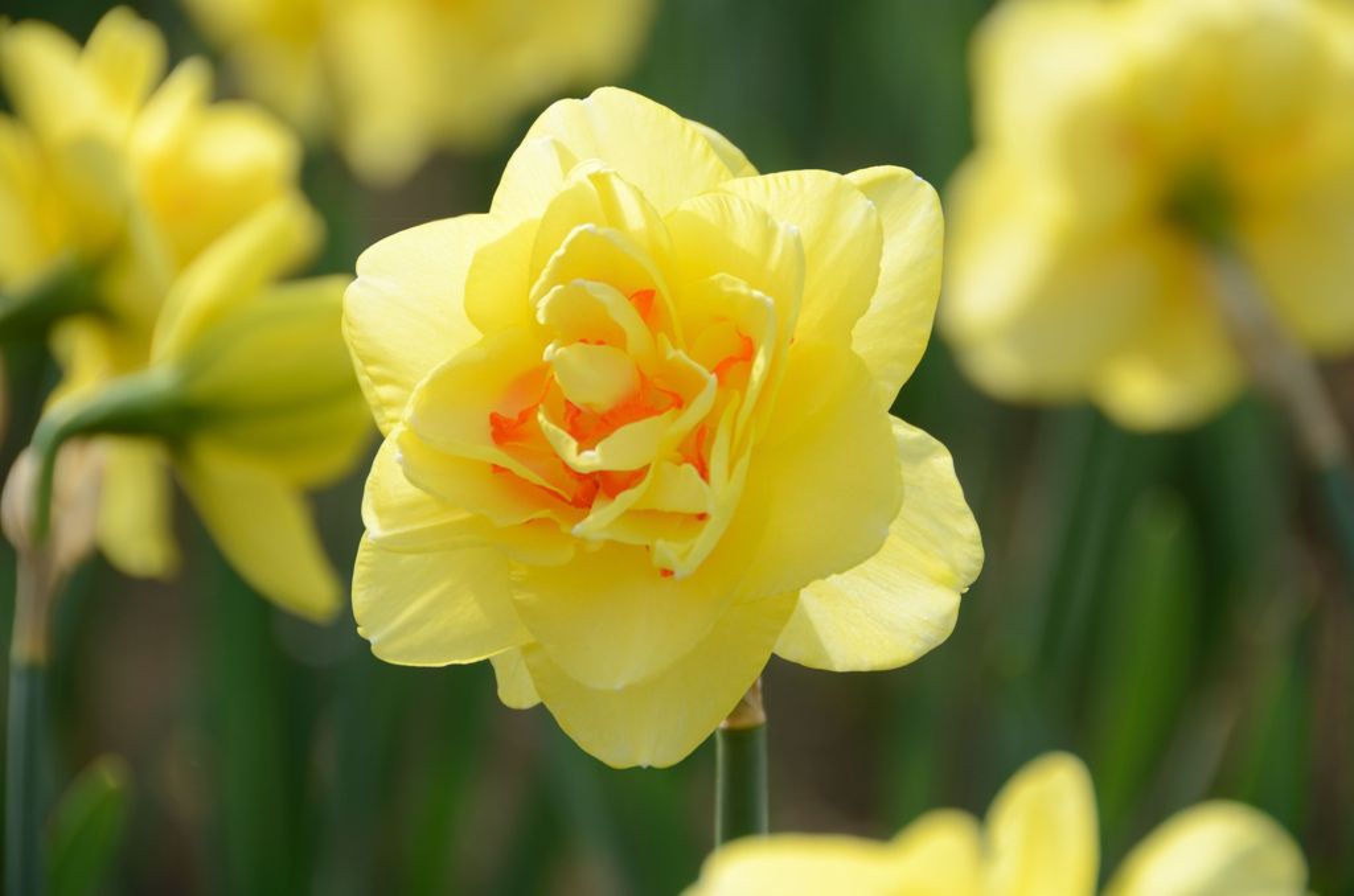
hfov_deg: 6.9
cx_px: 677
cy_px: 448
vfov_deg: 4.6
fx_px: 11259
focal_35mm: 300
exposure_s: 1/320
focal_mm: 200
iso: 100
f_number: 5.6
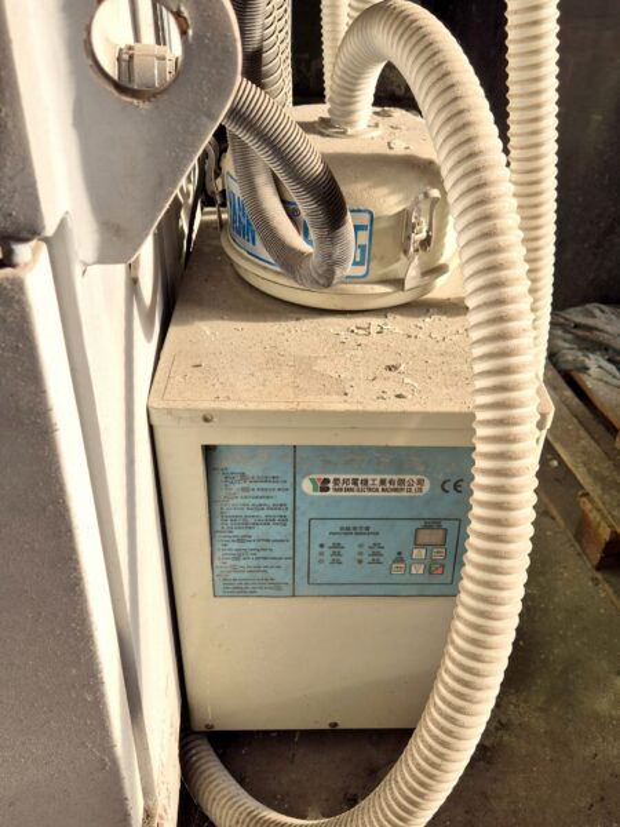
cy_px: 414
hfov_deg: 58.9
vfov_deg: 73.9
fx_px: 549
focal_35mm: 23
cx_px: 310
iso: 25
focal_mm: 5.4
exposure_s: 1/215
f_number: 1.8
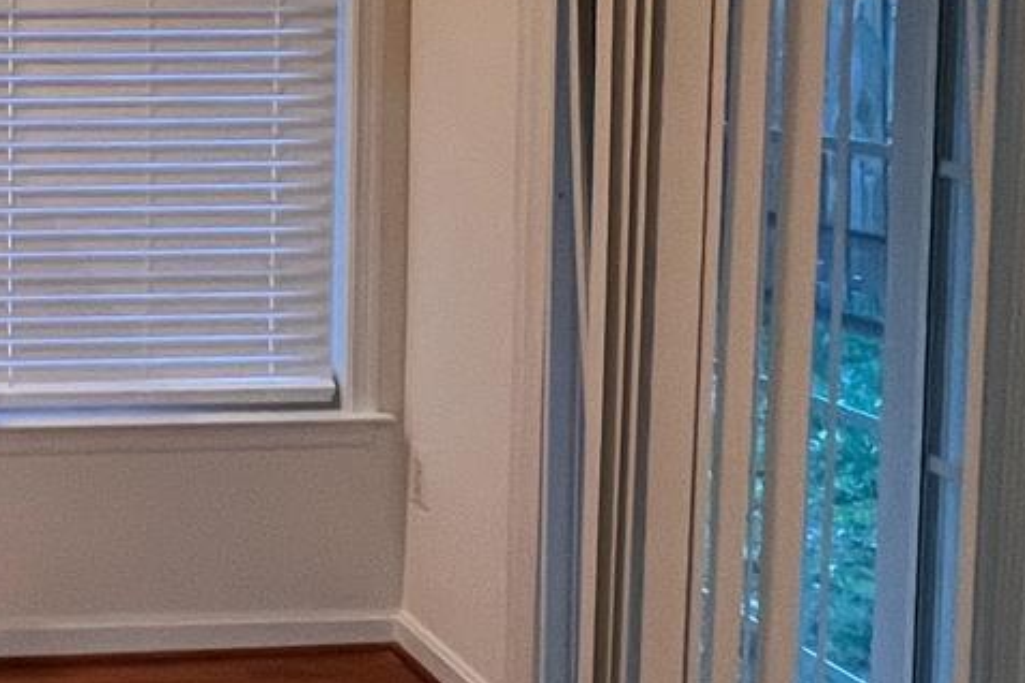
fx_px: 1651
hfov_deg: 29.3
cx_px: -232
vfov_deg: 23.1
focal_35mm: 58
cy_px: 144
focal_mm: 1.57
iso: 320
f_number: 1.8
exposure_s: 1/60
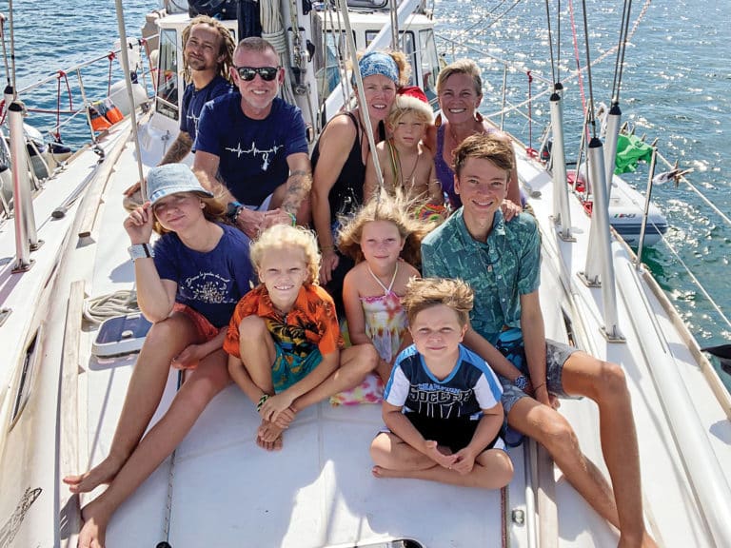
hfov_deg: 73.9
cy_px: 274
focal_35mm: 23
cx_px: 366
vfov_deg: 58.9
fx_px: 486
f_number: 2.2
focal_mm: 2.71
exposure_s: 1/871
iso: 25
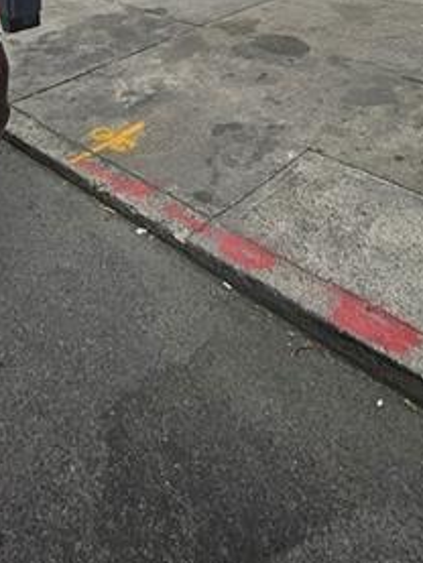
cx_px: 177
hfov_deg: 39.6
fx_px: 586
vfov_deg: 36.8
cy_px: -138
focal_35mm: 36
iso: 32
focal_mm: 1.74
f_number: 2.2
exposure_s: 1/880
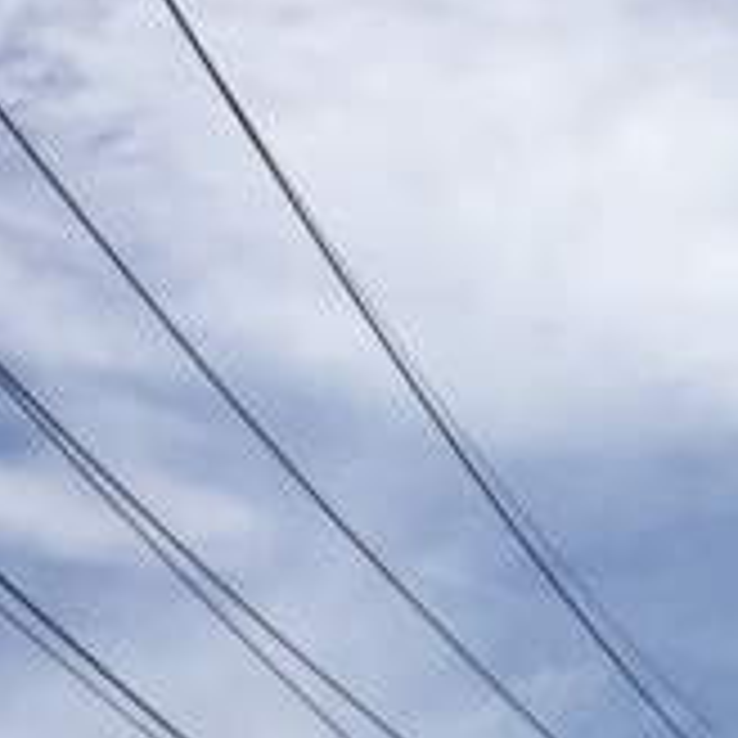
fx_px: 3859
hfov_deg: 9.3
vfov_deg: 10.7
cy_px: 927
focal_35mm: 160
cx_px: 2007
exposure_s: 1/5650
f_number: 2.2
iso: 32
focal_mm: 4.15
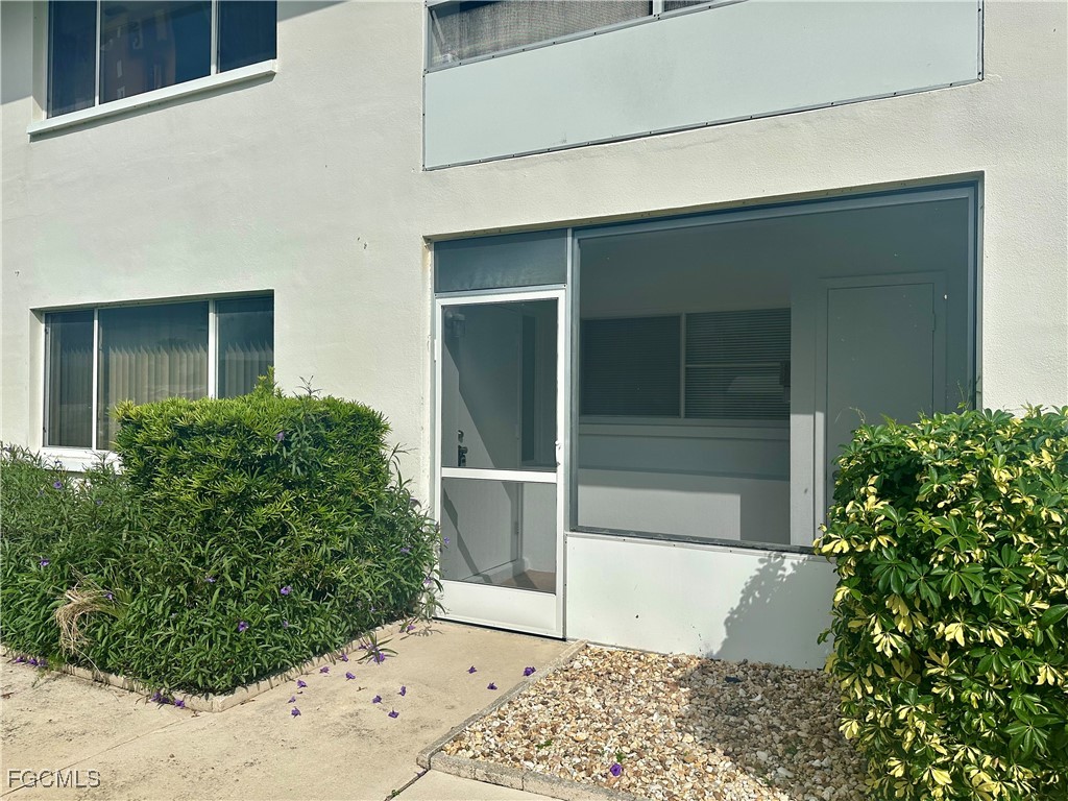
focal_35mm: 24
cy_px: 400
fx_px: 740
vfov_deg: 56.8
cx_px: 534
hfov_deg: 71.6
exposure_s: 1/15625
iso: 80
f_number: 1.78
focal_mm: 6.86
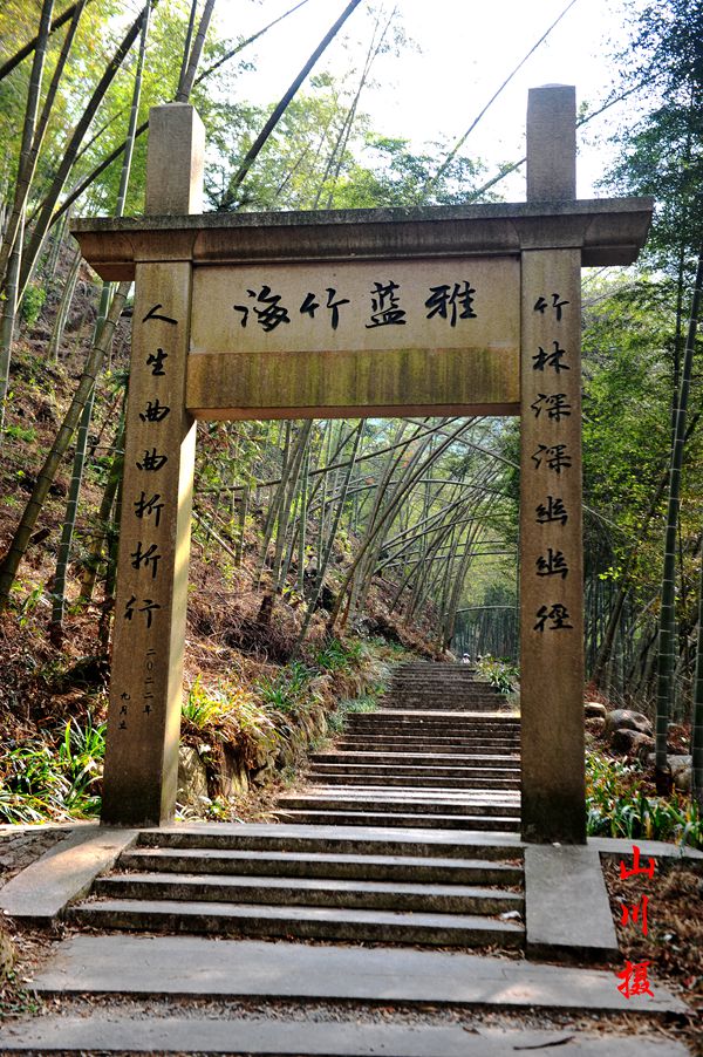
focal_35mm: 42
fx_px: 1232
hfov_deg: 31.8
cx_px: 352
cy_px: 528
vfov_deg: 46.4
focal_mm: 42
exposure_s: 1/60
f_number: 5
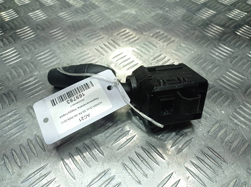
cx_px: 126
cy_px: 94
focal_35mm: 28
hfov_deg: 63.5
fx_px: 203
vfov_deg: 49.6
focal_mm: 4.7
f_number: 1.79
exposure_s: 1/401
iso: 103
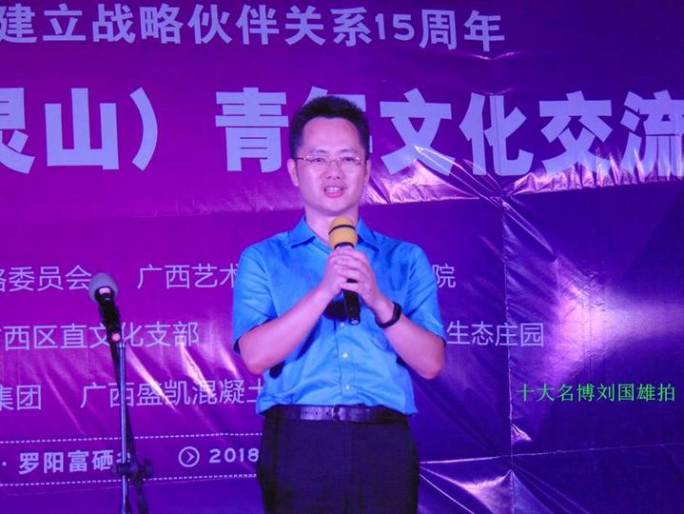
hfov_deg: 12.0
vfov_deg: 9.1
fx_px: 3242
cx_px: 342
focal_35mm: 164
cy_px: 257
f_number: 4
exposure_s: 1/100
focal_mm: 29.5
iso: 400
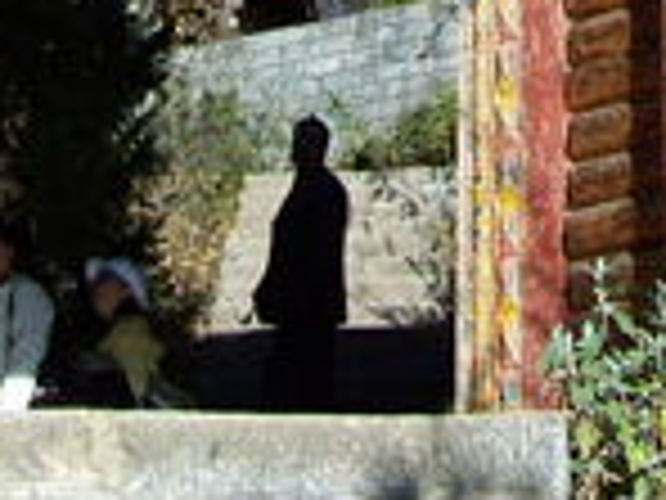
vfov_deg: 9.1
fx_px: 2963
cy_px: -495
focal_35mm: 154
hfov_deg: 12.8
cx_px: 526
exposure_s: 1/500
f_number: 4
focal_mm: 6.3
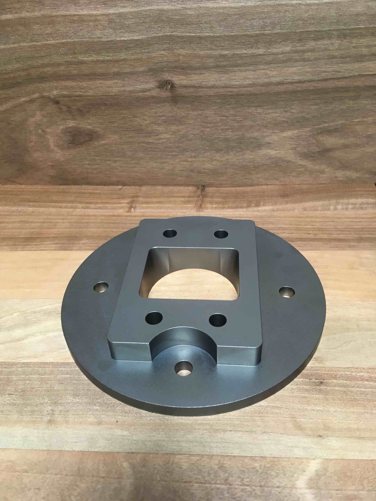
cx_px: 188
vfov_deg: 61.7
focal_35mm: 29
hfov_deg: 48.2
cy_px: 250
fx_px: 420
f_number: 2.2
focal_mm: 4.15
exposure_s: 1/33
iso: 80
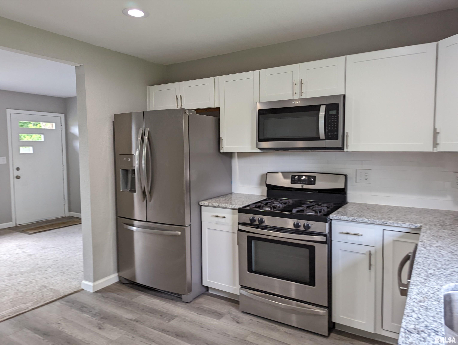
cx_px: 229
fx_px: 318
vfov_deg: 56.9
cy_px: 172
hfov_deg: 71.5
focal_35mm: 24
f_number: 1.85
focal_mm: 6.81
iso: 106
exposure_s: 1/120
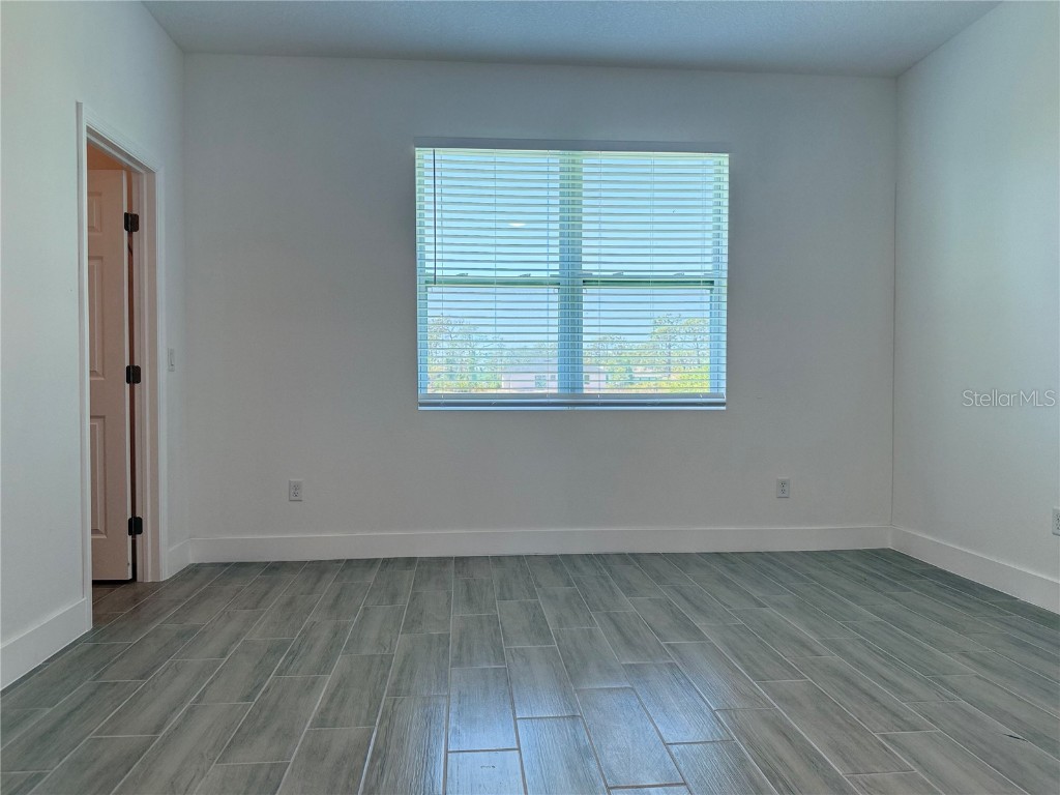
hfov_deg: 71.6
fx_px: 735
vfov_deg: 56.8
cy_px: 398
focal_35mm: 24
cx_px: 530
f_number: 1.78
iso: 100
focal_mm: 6.76
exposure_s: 1/329
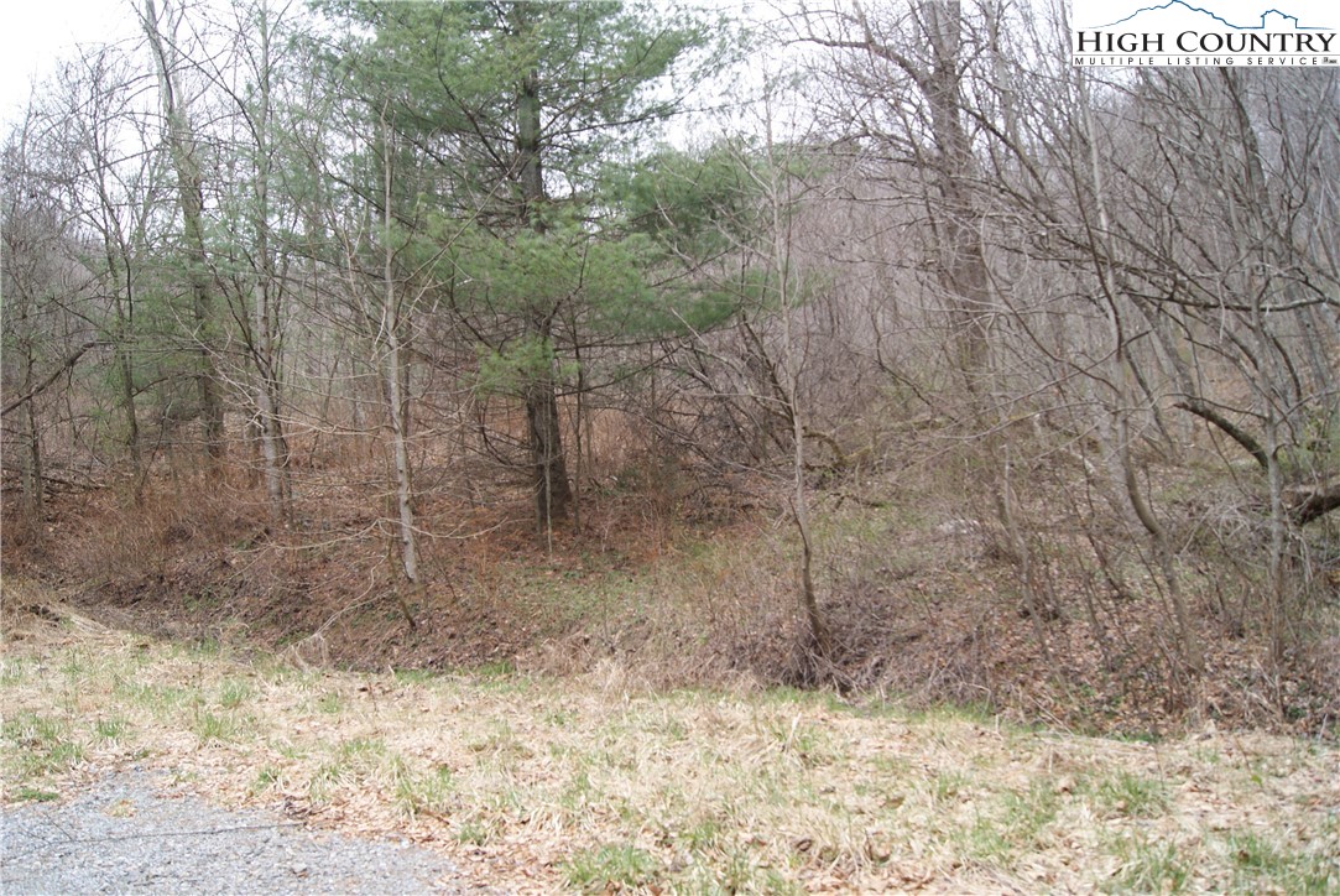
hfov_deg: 67.3
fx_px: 1006
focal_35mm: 27
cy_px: 448
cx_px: 670
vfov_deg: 48.0
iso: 100
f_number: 5.6
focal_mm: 18
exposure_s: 1/50
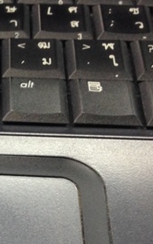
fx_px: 667
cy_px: 209
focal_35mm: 100
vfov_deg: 20.5
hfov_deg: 12.5
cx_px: -68
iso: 160
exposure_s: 1/20
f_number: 2.4
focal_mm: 4.12
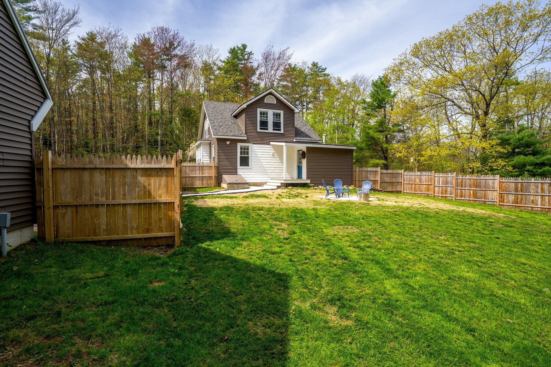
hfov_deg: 93.3
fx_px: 260
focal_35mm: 17
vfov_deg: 70.4
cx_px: 276
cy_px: 184
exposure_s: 1/100
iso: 50
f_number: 9
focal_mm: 17
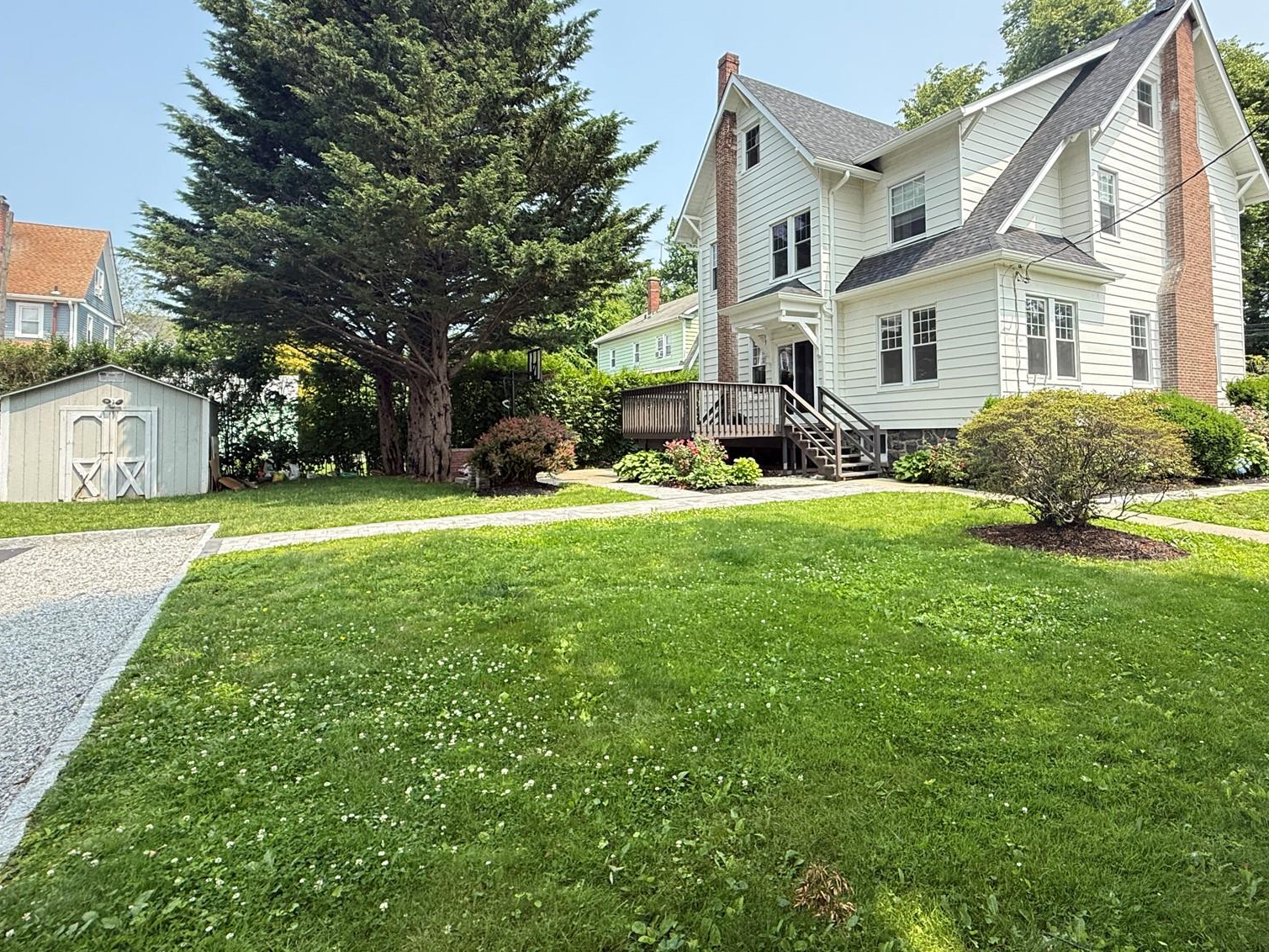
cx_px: 743
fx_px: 697
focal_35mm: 19
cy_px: 405
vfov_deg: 68.3
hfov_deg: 83.9
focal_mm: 2.22
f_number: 2.2
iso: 64
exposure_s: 1/569
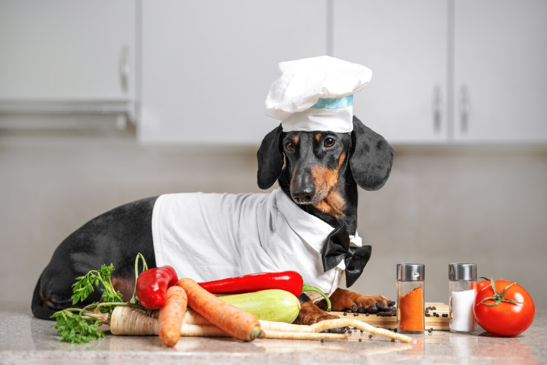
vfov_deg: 20.9
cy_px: 182
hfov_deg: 31.0
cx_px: 274
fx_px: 988
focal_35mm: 65
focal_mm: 65
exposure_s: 1/125
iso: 320
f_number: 4
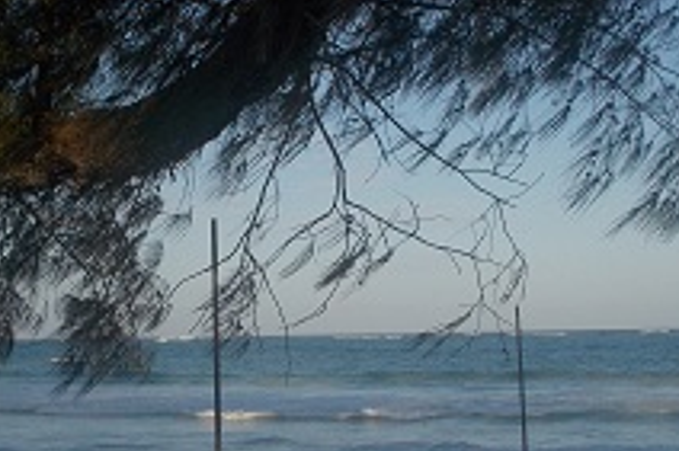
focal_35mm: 54
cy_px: 325
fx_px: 1018
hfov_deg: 36.5
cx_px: 221
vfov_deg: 24.8
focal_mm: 4.1
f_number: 3.3
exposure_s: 1/1000
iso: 80
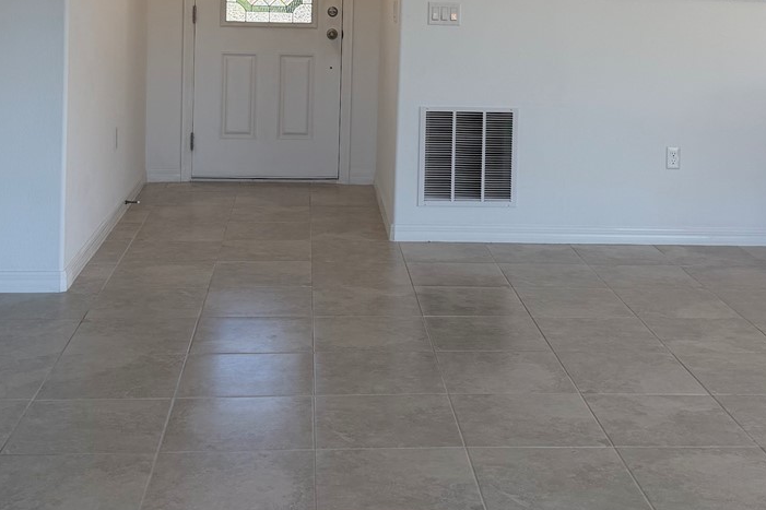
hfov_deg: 35.0
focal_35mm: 57
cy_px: 39
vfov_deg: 23.1
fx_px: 1212
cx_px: 431
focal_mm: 6.76
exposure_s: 1/238
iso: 80
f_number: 1.78
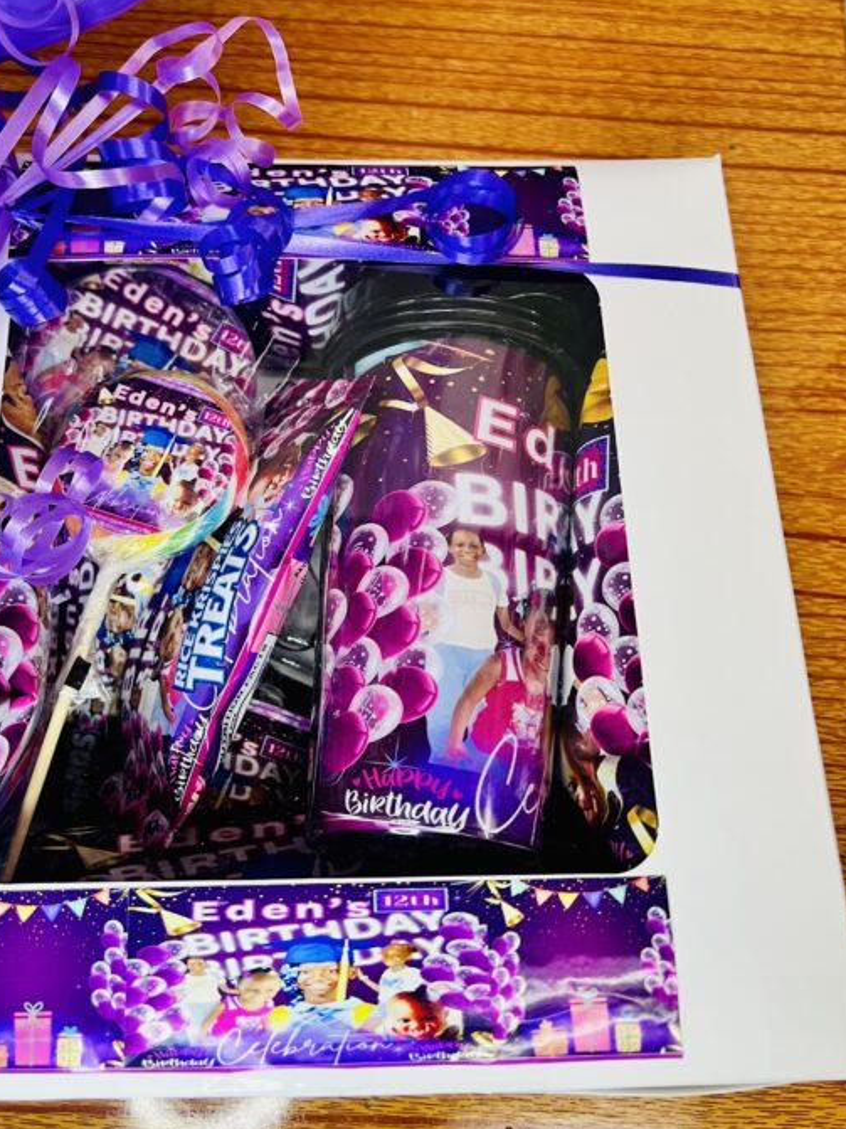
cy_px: 491
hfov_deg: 45.2
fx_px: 1010
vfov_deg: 58.2
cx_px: 348
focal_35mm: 31
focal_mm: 5.7
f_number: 1.5
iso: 100
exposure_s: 1/60
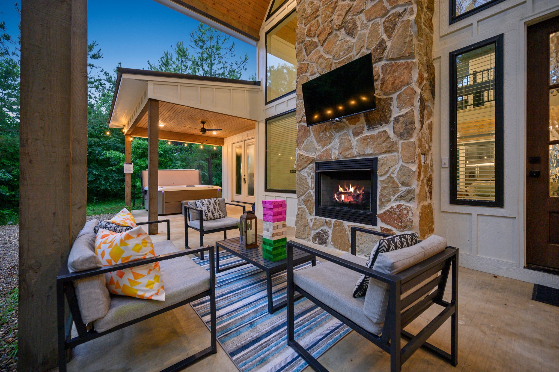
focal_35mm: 14
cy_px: 186
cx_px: 280
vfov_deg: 81.1
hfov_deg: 104.3
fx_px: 217
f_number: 4
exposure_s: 1/60
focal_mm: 14
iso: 640
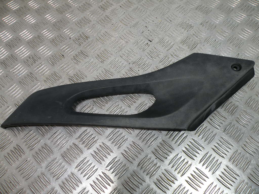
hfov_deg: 65.3
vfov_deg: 51.4
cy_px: 97
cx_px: 130
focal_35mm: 27
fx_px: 202
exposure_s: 1/70.8
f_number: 3.2
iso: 64
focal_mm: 4.7
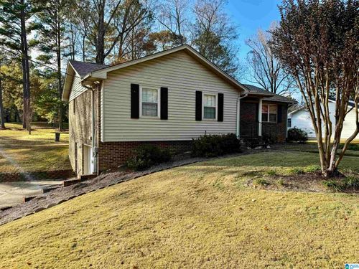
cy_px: 134
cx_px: 180
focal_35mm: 24
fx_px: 249
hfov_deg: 71.6
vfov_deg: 56.8
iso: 80
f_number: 1.78
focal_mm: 6.76
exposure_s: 1/1285
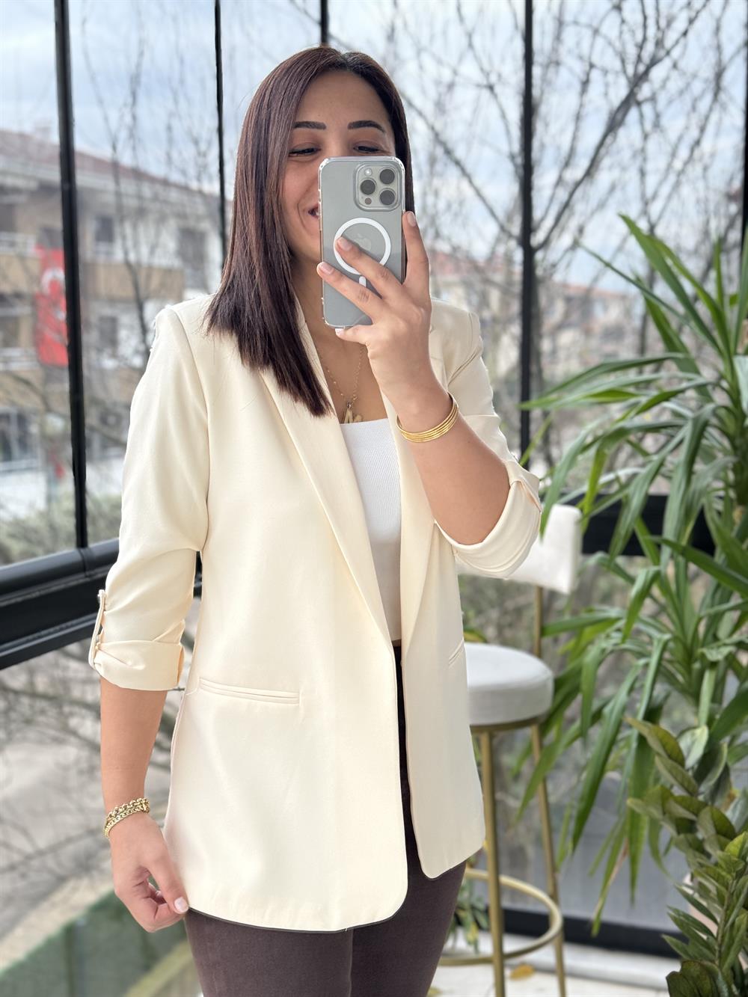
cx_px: 374
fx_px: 1383
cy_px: 498
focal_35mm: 48
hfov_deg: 30.3
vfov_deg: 39.7
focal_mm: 6.86
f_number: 1.78
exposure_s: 1/108
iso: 100
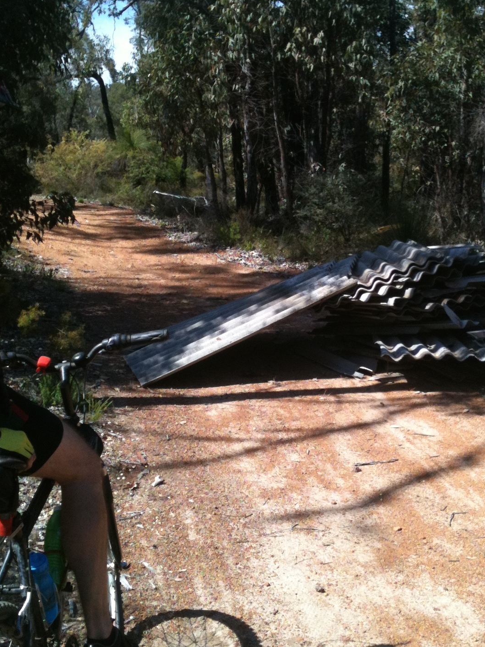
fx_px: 953
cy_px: 326
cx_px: 271
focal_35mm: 51
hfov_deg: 28.5
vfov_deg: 37.5
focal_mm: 3.85
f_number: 2.8
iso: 64
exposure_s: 1/773
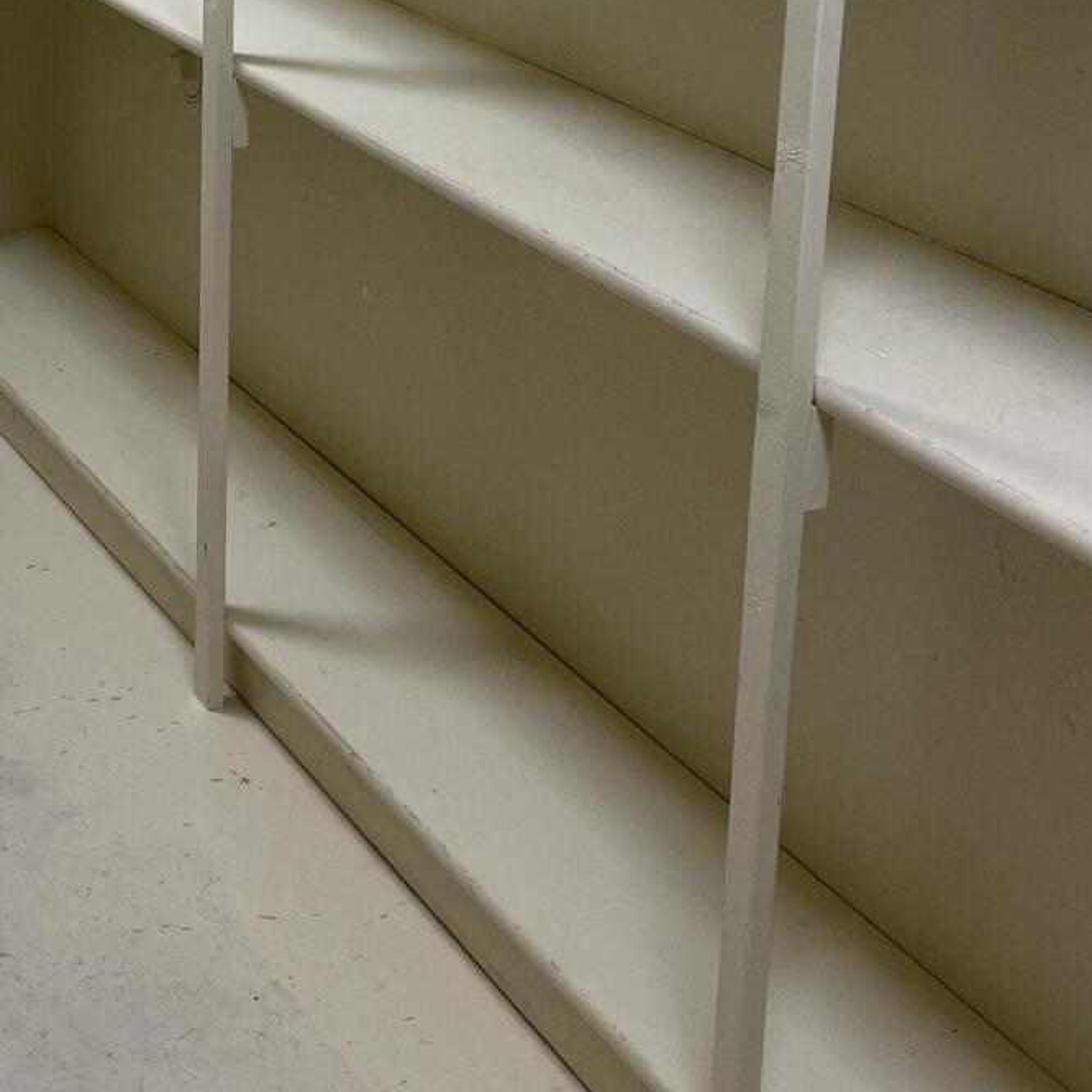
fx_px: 2463
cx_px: 312
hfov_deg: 24.8
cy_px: 136
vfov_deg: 24.4
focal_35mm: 69
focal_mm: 4.2
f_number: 1.6
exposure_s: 1/60
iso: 80
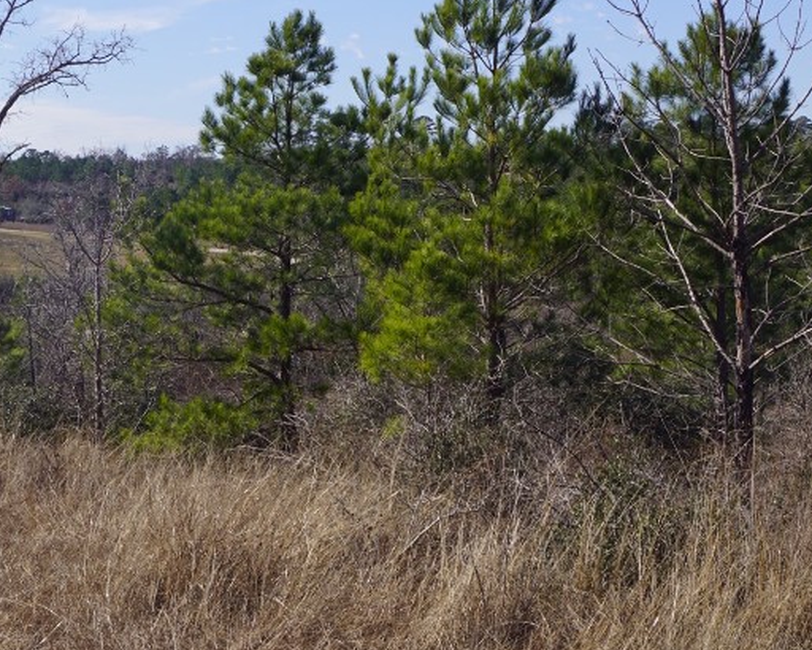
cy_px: 174
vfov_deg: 20.0
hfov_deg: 25.1
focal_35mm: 76
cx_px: 404
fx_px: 1827
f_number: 14
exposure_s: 1/80
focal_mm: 24
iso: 100
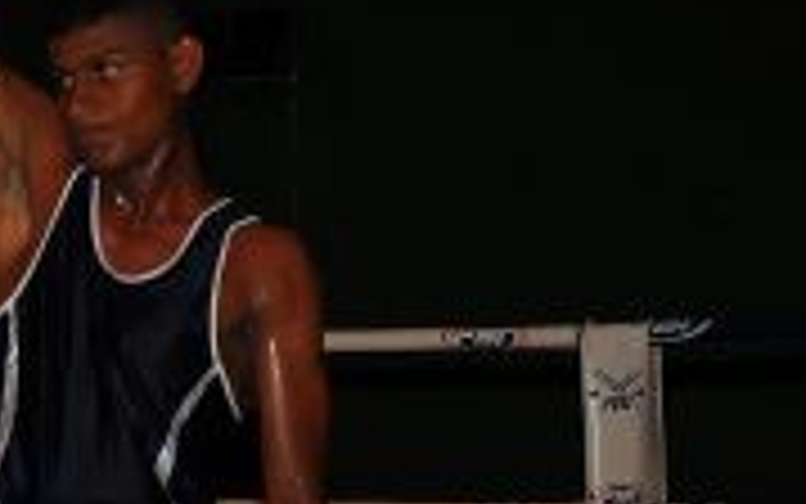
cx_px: -369
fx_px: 3823
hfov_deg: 11.6
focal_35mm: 174
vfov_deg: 7.5
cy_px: 688
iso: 200
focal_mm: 34
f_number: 5.6
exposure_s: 1/90
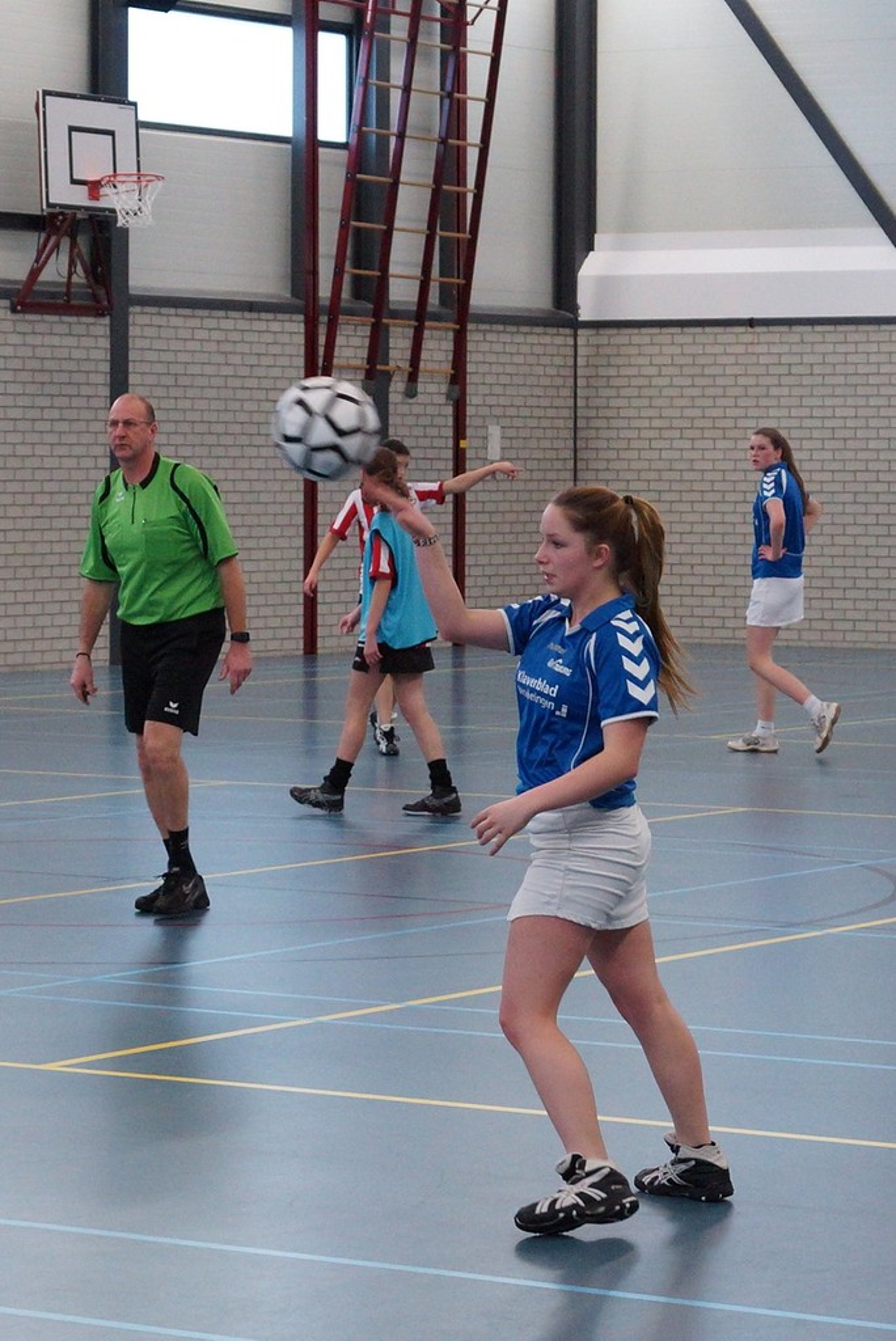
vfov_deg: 37.8
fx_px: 1957
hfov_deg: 25.8
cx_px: 448
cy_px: 670
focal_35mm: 52
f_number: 3.5
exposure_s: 1/250
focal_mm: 35
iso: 1250
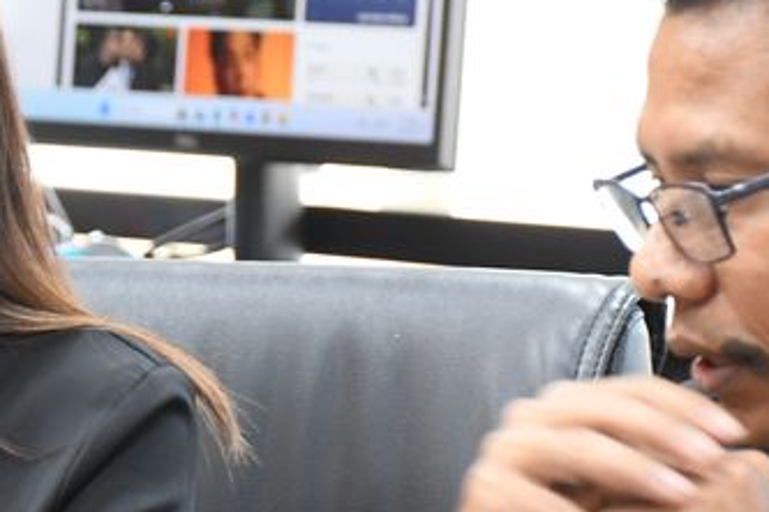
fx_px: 10851
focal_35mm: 508
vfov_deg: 2.7
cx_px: -203
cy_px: 273
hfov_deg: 4.0
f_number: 5.6
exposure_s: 1/50
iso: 2000
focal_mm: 110
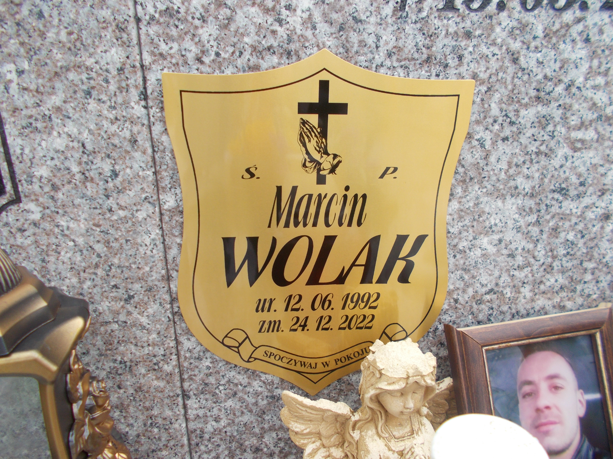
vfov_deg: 53.1
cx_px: 306
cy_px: 230
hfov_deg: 67.3
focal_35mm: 26
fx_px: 460
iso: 80
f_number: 3.2
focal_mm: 4.6
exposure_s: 1/200
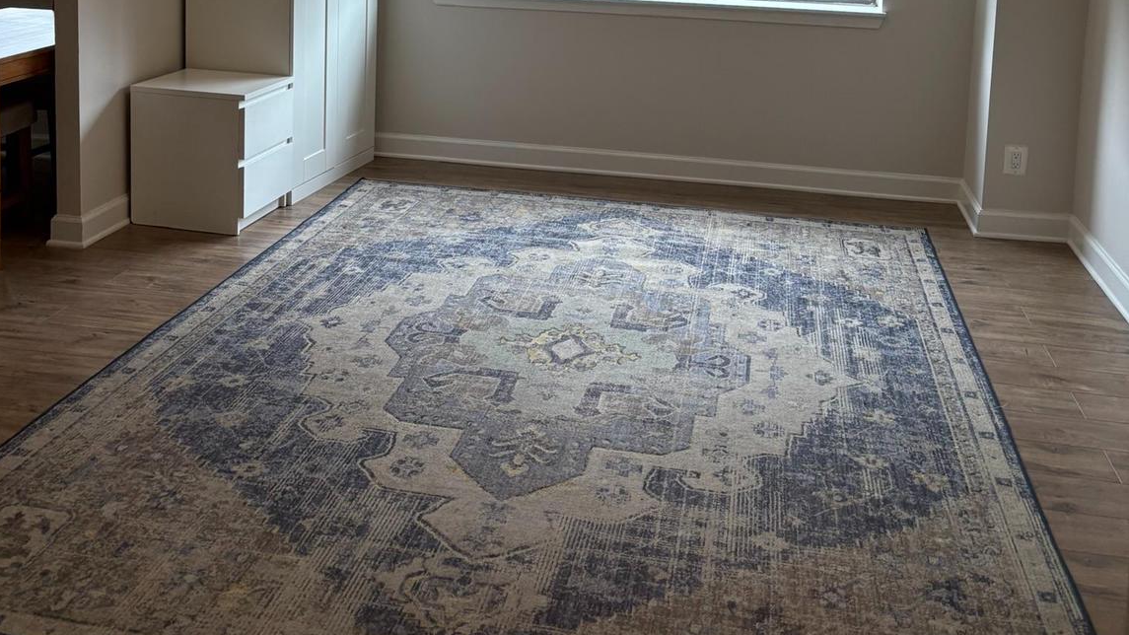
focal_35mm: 38
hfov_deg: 52.8
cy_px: -20
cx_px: 563
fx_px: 1138
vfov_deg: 28.9
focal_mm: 5.96
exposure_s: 1/136
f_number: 1.6
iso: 125
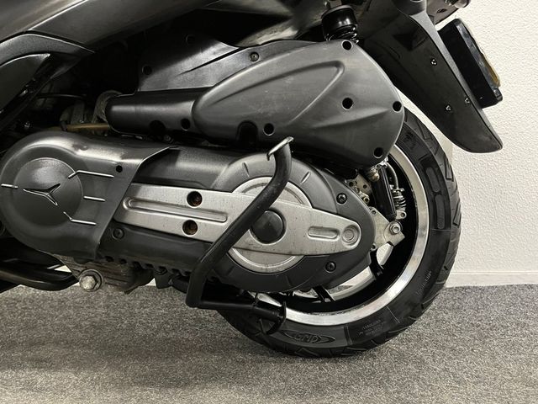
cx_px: 269
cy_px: 202
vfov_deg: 53.1
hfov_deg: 67.3
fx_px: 404
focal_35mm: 26
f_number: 1.6
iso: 500
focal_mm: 5.1
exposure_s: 1/33
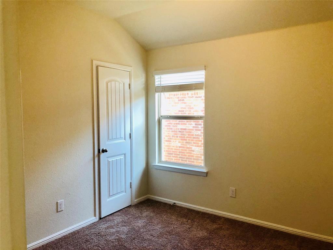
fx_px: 269
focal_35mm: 28
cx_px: 166
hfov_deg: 63.4
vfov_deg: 49.7
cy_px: 125
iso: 32
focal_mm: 3.99
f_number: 1.8
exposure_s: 1/30
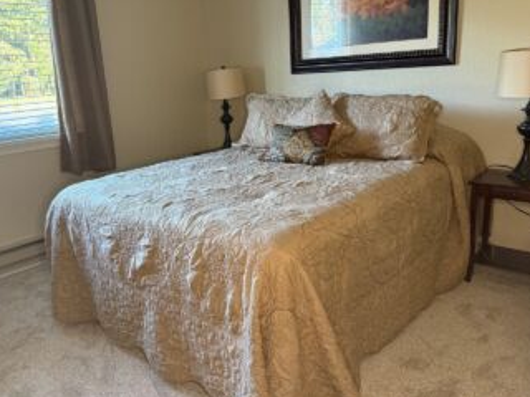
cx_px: 237
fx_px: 459
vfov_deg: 46.8
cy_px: 190
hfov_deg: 59.8
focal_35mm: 30
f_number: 1.78
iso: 400
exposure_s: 1/60
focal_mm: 6.76
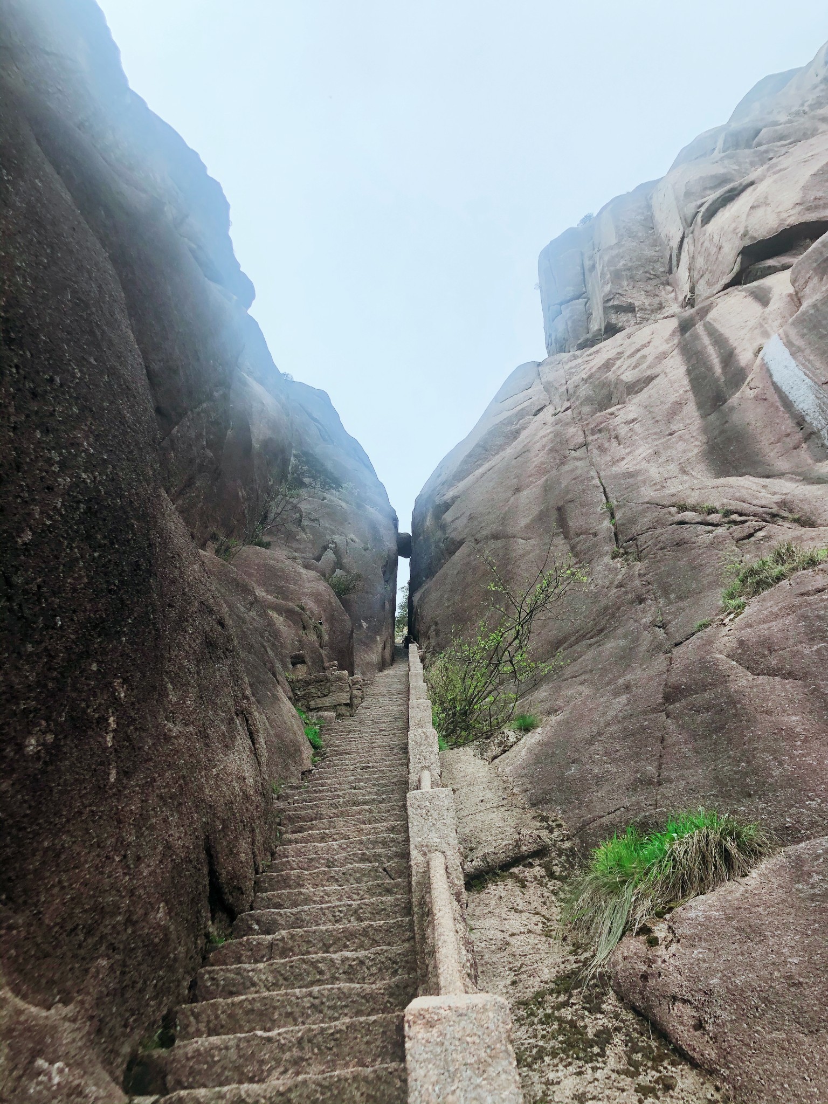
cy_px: 552
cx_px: 414
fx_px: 893
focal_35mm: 28
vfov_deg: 63.4
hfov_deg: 49.7
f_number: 1.8
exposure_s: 1/1116
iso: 20
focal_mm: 3.99
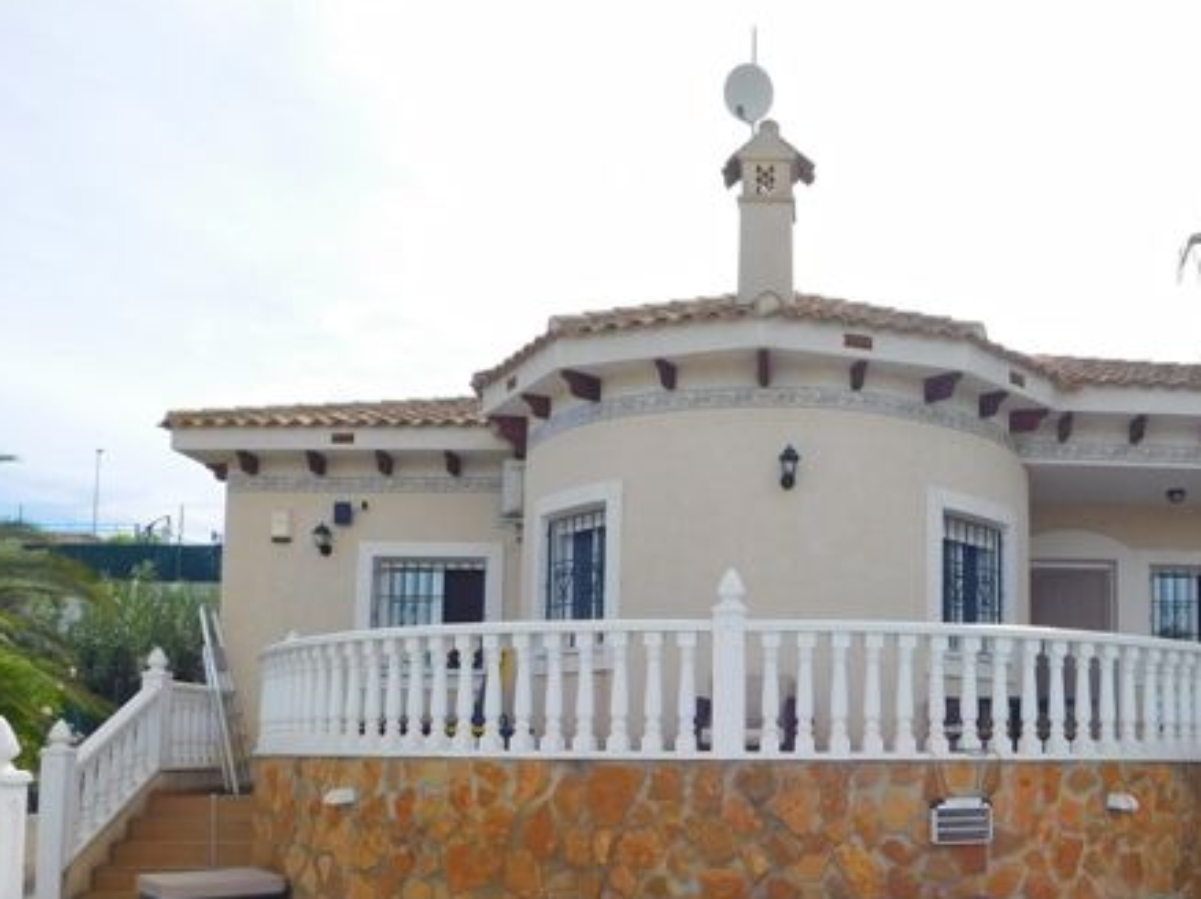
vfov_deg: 37.7
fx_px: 1283
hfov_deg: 48.7
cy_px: 669
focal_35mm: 37
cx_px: 865
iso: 125
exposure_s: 1/400
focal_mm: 4
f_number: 6
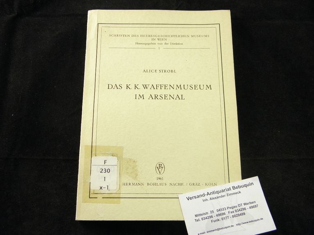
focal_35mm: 38
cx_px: 157
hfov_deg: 49.0
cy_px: 118
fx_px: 345
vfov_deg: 37.7
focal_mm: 6.8
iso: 200
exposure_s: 1/30
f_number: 3.7
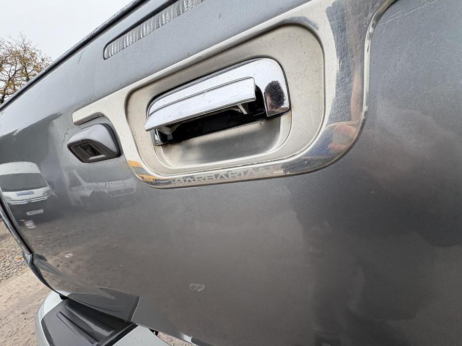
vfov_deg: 85.7
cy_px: 173
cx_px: 231
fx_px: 187
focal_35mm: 14
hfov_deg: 102.1
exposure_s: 1/99
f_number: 2.2
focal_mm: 2.22
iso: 160
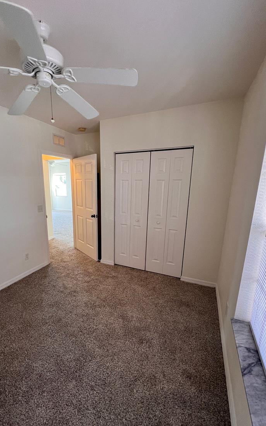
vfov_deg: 101.3
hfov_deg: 74.0
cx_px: 106
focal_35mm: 15
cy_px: 225
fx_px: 174
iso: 125
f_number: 1.8
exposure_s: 1/60
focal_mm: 1.57
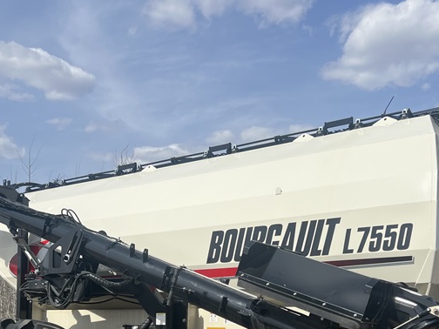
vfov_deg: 26.7
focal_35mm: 52
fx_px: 659
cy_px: 317
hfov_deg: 36.8
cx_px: 199
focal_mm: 5.7
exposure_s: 1/6211
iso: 50
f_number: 1.5
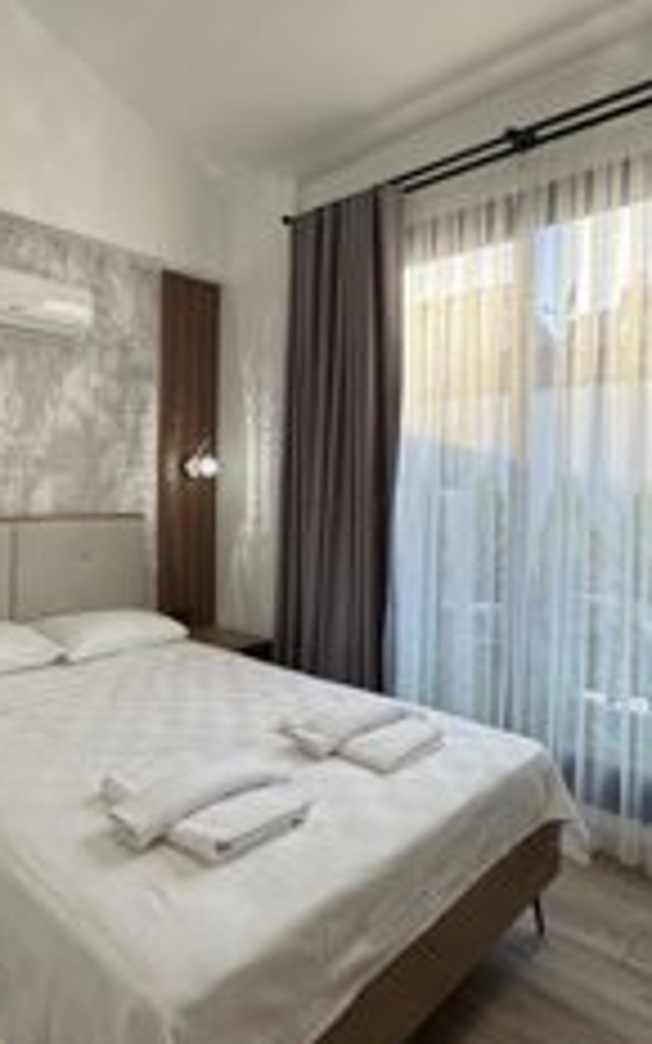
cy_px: 490
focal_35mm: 23
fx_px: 654
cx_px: 171
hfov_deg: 51.0
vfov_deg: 77.1
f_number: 2.2
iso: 40
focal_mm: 2.22
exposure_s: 1/113
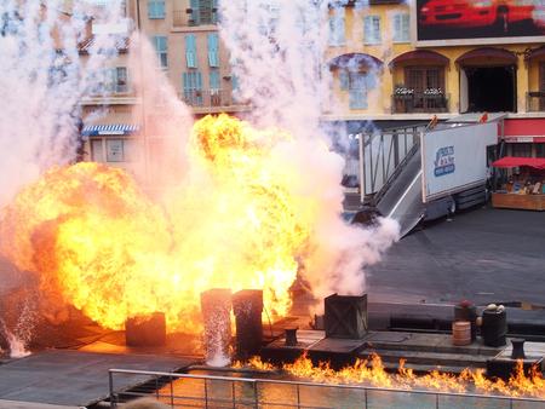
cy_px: 204
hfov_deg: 25.6
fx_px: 1197
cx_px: 272
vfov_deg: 19.4
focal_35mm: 76
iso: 100
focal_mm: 16.1
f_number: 2.8
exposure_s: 1/1000
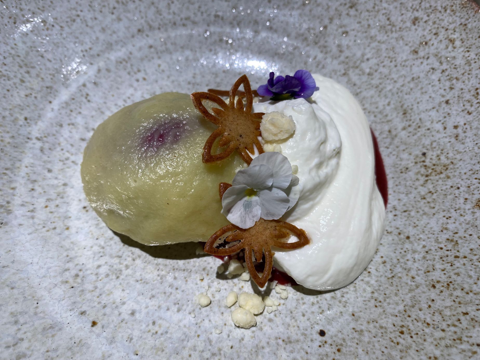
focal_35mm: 26
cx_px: 240
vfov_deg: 53.1
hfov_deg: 67.3
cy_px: 180
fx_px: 361
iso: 80
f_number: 1.8
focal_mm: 4.25
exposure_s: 1/121
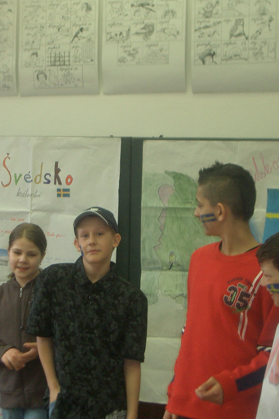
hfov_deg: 12.8
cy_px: 212
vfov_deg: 19.1
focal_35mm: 107
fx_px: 1244
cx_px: 70
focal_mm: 12.2
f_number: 3.9
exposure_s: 1/40
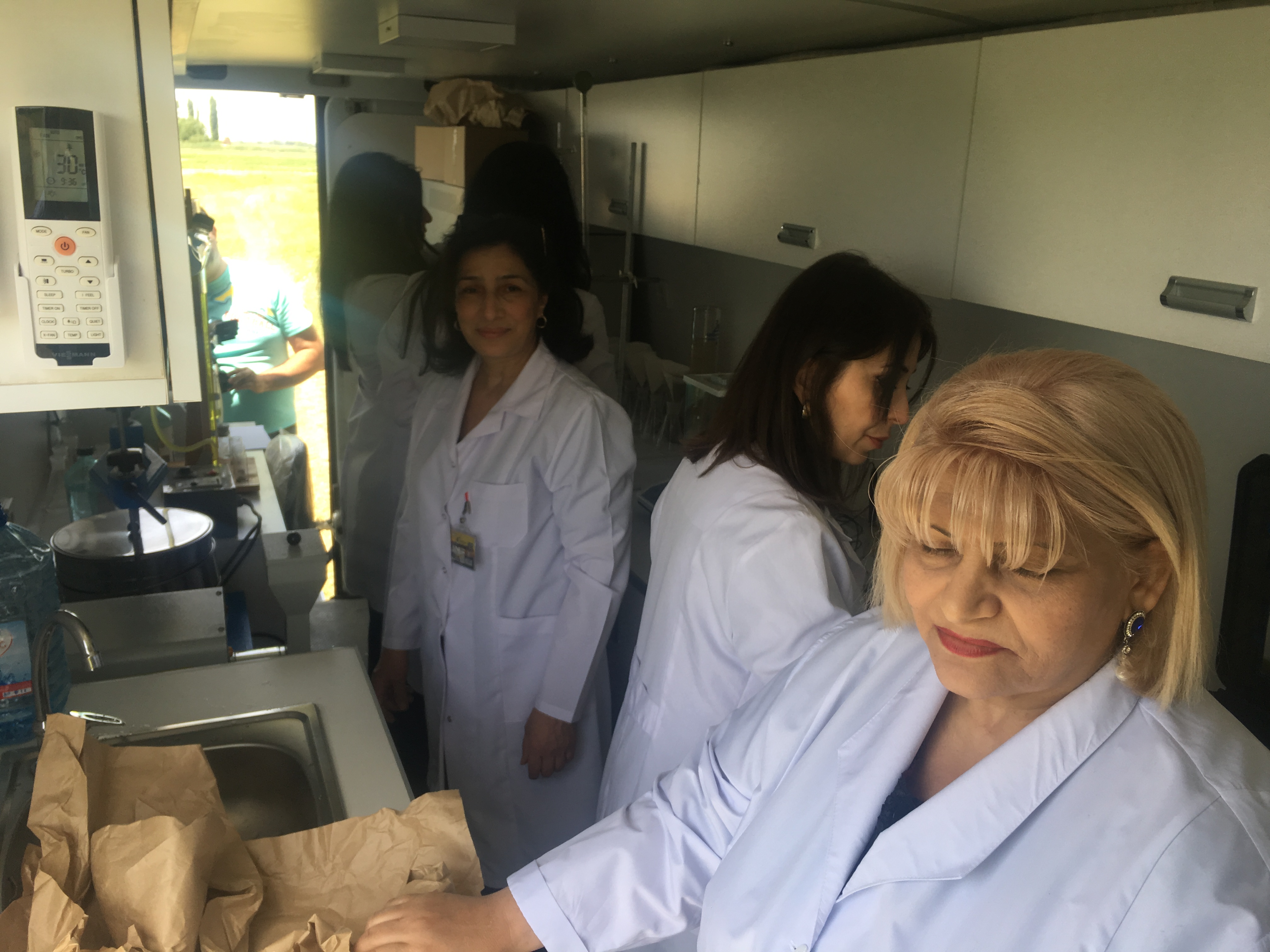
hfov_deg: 61.7
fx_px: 1064
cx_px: 635
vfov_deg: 48.2
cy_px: 476
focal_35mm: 29
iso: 25
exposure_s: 1/229
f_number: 2.2
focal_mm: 4.15
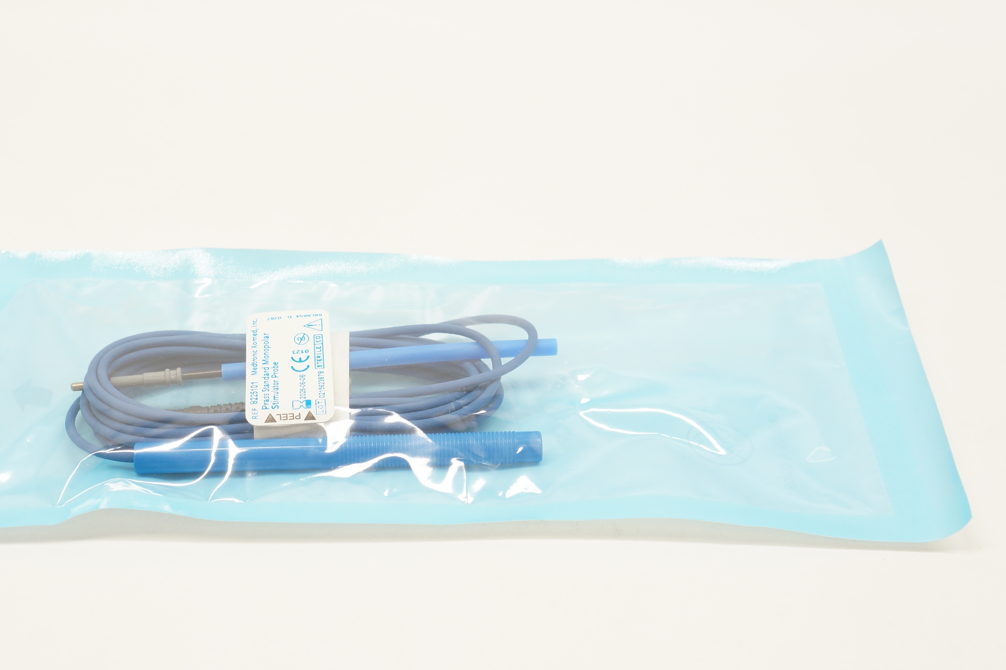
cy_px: 406
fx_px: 1481
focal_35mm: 53
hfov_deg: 37.4
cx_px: 402
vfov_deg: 25.5
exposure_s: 1/50
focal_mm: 28
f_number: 6.3
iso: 400
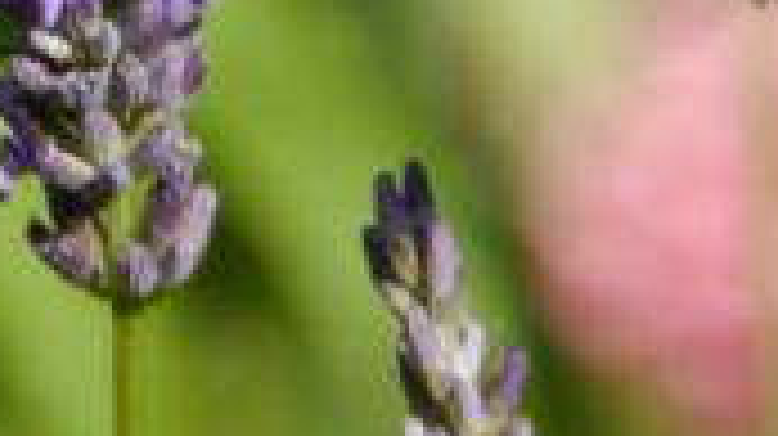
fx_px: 29065
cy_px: 328
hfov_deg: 1.5
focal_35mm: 1410
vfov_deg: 0.9
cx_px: 1340
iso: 160
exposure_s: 1/500
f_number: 5.8
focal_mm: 140
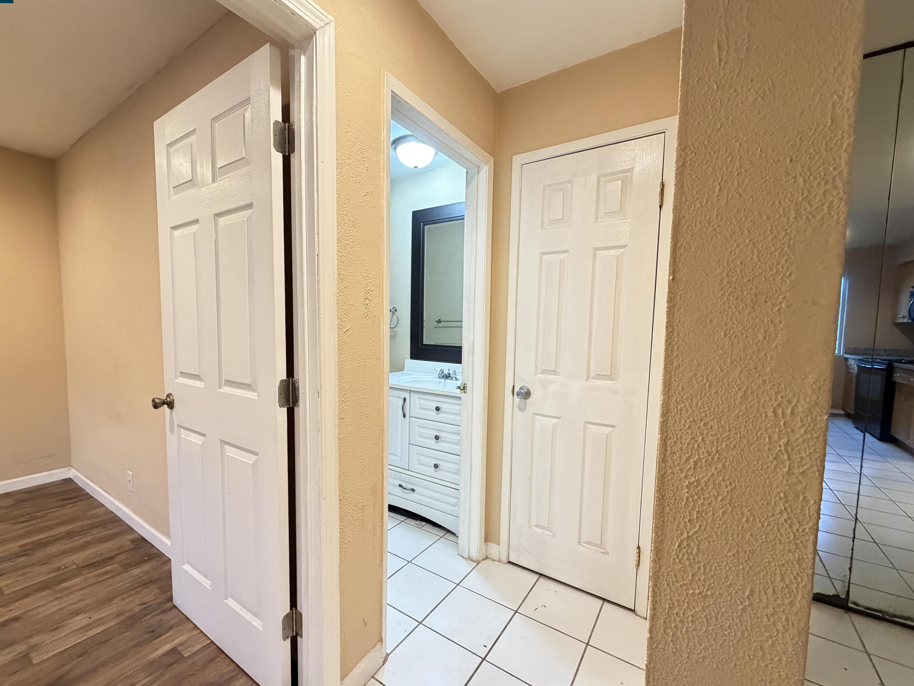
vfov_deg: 81.7
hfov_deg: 98.1
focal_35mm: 15
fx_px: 396
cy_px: 355
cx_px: 439
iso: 640
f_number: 2.2
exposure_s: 1/60
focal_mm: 2.22
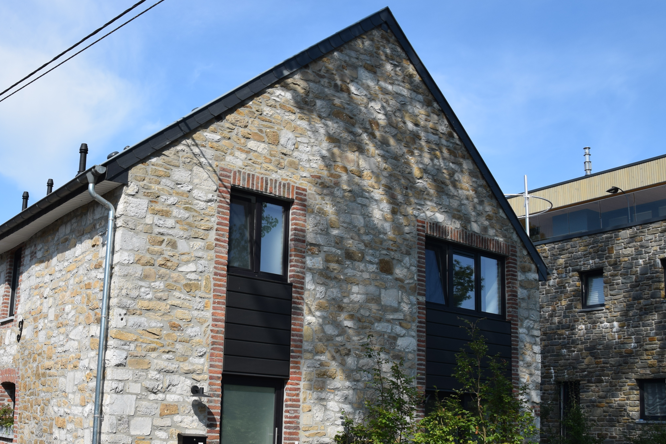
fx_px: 740
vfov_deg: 33.2
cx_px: 223
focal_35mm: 40
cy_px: 286
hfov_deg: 47.7
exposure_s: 1/320
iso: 200
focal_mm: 18
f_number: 9
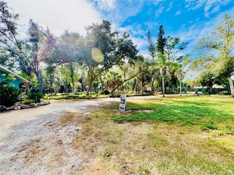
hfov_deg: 102.1
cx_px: 117
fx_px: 95
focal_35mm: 14
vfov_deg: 85.7
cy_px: 88
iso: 40
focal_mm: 2.22
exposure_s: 1/421
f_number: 2.2
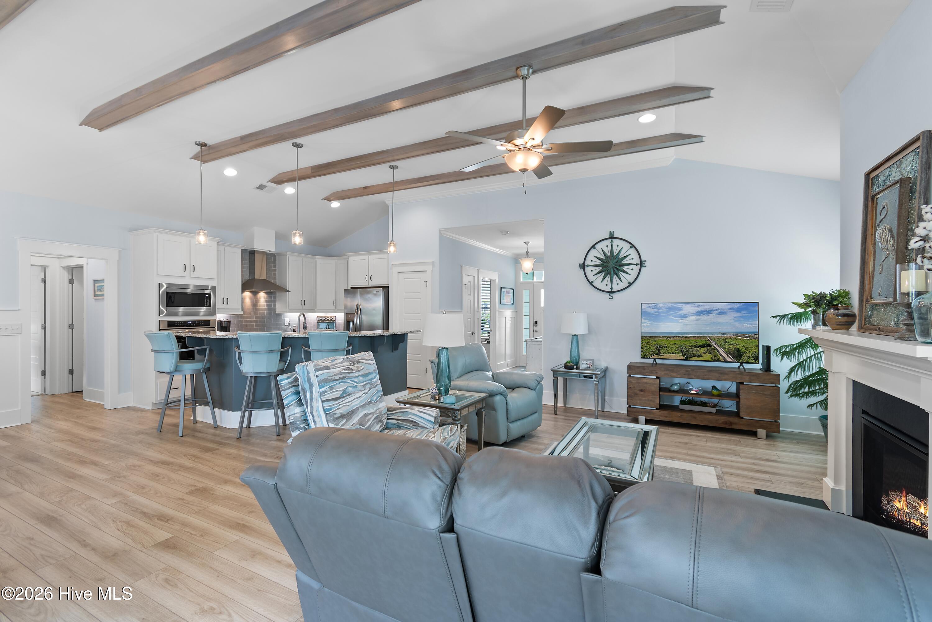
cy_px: 311
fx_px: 388
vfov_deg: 77.3
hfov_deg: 100.4
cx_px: 466
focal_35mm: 15
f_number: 4.5
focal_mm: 10
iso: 100
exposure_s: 1/3
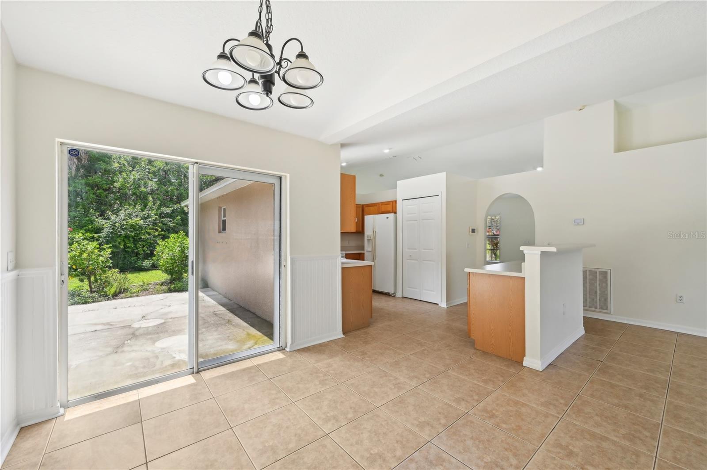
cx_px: 354
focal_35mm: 14
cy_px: 235
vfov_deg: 81.1
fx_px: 275
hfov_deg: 104.3
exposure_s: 1/160
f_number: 8
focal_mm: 14
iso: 400
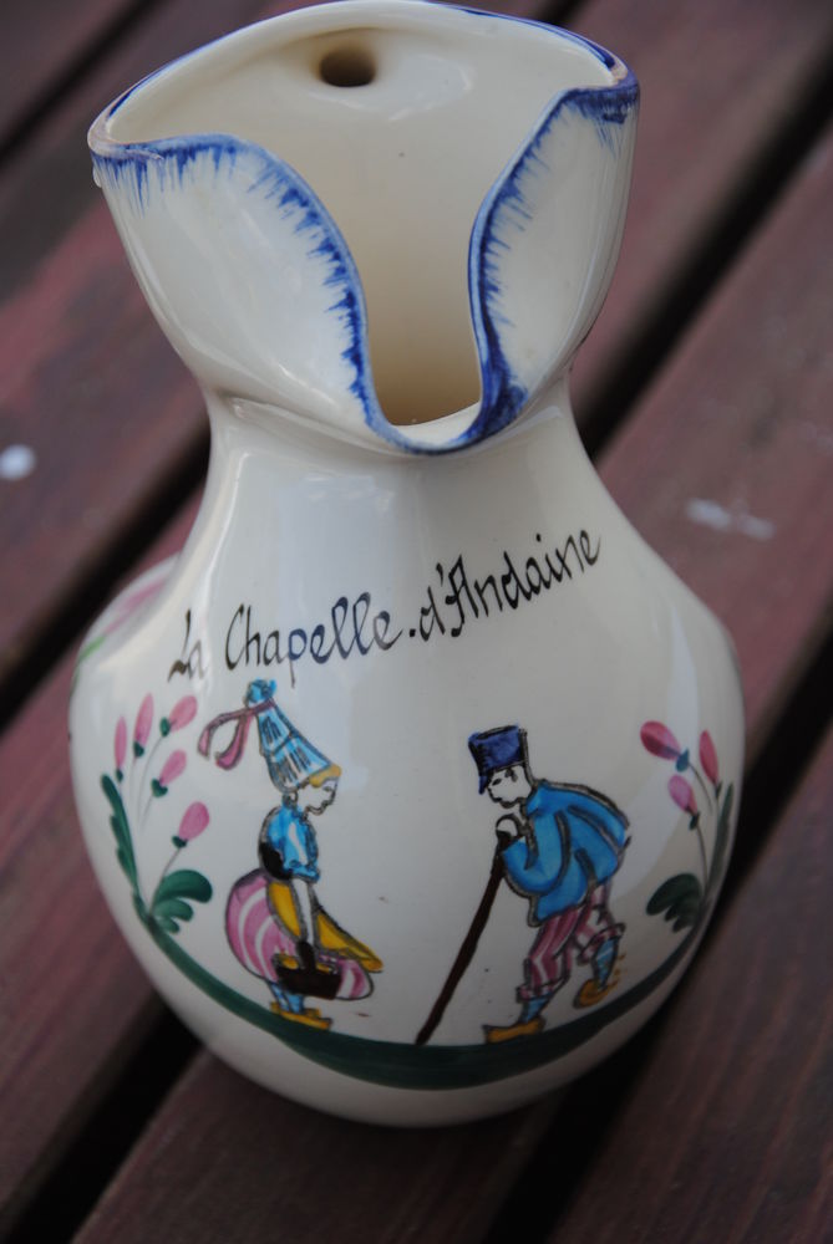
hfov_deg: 13.1
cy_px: 622
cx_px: 416
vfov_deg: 19.4
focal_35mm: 105
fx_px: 3635
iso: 200
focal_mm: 70
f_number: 5.3
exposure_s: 1/320
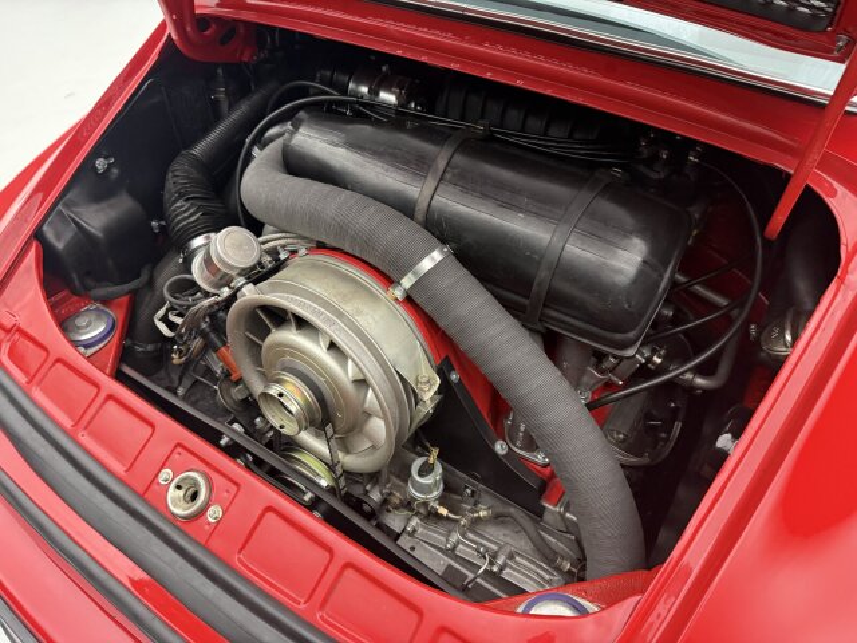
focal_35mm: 24
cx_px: 428
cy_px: 322
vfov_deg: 56.8
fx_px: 594
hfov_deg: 71.6
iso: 400
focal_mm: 6.76
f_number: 1.78
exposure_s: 1/49
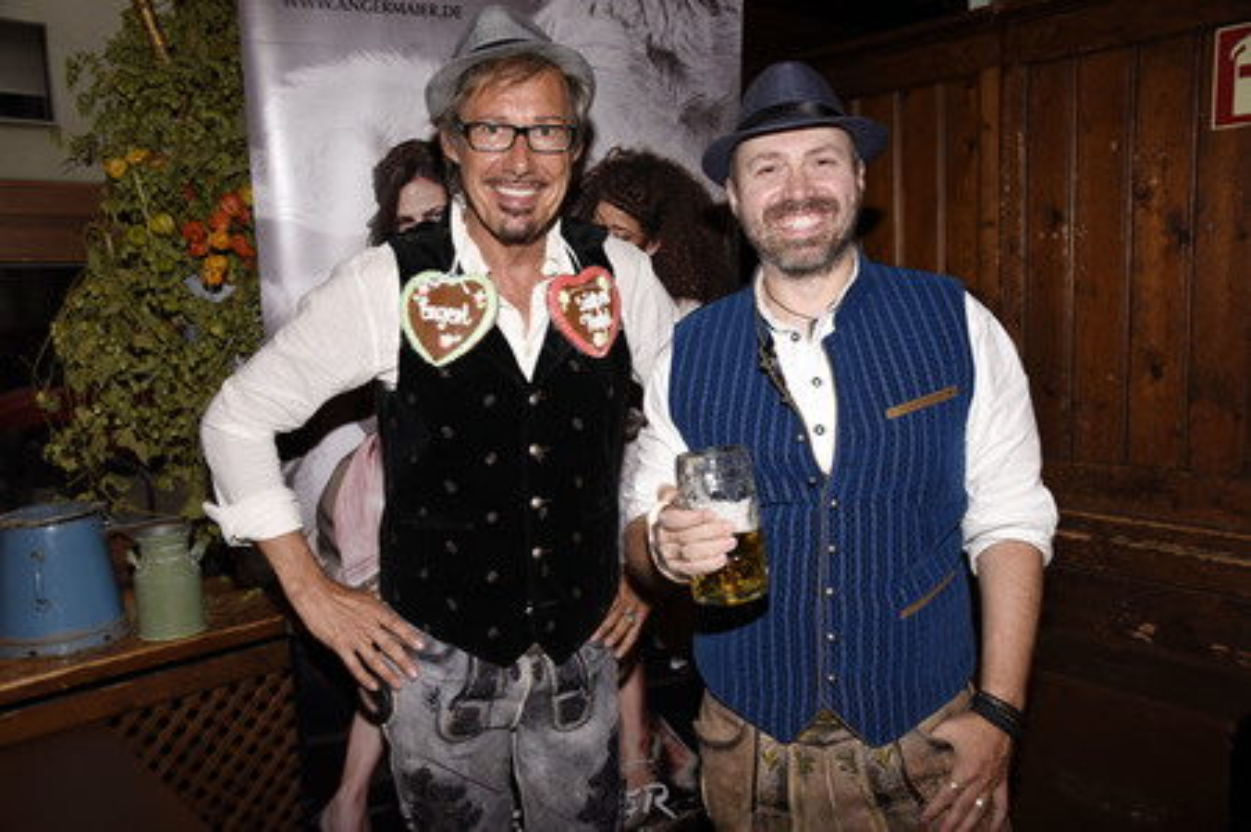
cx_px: 626
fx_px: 1042
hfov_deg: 62.0
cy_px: 416
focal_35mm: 30
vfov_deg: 43.5
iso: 1000
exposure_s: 1/125
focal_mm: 30
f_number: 6.3
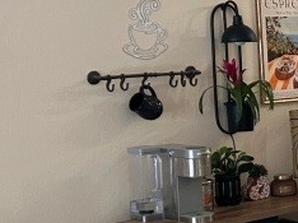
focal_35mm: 114
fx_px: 980
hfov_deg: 15.5
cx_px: 484
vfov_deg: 12.9
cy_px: 159
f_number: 1.5
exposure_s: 1/60
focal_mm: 5.7
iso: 200
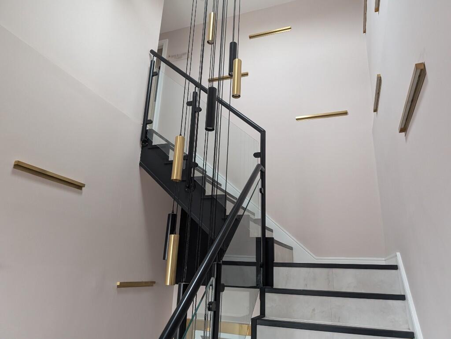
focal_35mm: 24
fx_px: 313
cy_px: 170
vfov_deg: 56.9
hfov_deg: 71.5
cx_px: 226
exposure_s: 1/332
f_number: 1.68
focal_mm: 6.9
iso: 1902
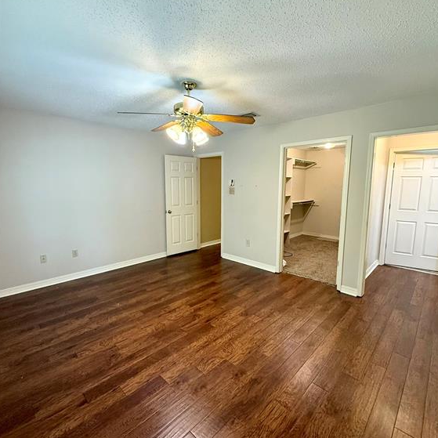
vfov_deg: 84.0
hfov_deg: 84.0
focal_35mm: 17
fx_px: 243
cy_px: 215
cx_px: 222
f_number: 2.2
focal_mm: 2.22
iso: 640
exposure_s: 1/120
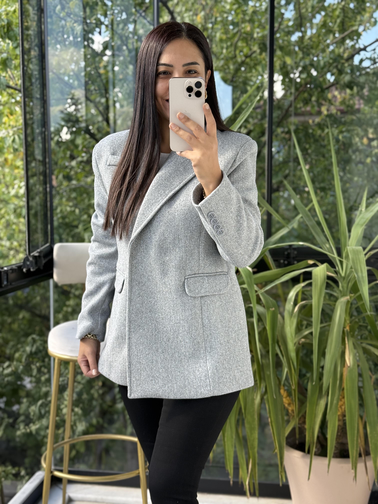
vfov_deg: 39.7
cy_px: 252
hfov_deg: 30.3
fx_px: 699
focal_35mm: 48
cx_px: 189
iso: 100
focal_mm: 6.76
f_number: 1.78
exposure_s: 1/243
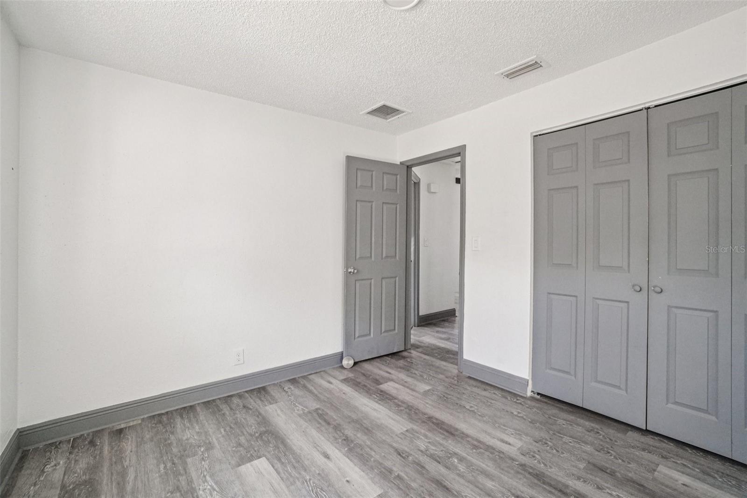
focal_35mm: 15
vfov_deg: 77.3
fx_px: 311
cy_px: 249
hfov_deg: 100.4
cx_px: 374
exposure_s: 1/30
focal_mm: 10
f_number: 8
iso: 1600
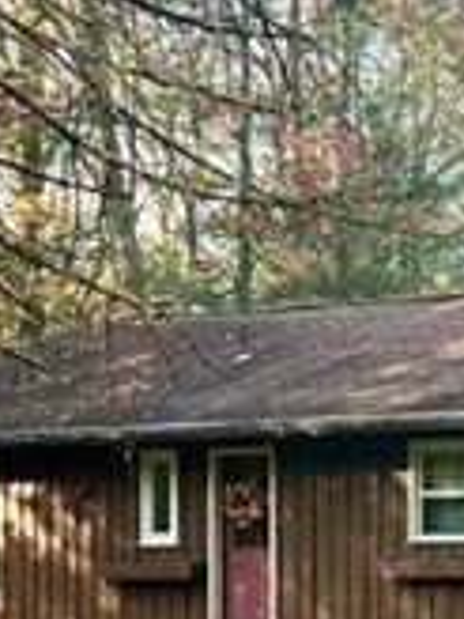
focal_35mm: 106
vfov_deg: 18.4
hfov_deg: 13.3
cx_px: 656
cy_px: 466
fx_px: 1894
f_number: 1.5
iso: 50
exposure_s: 1/1000
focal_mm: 5.7
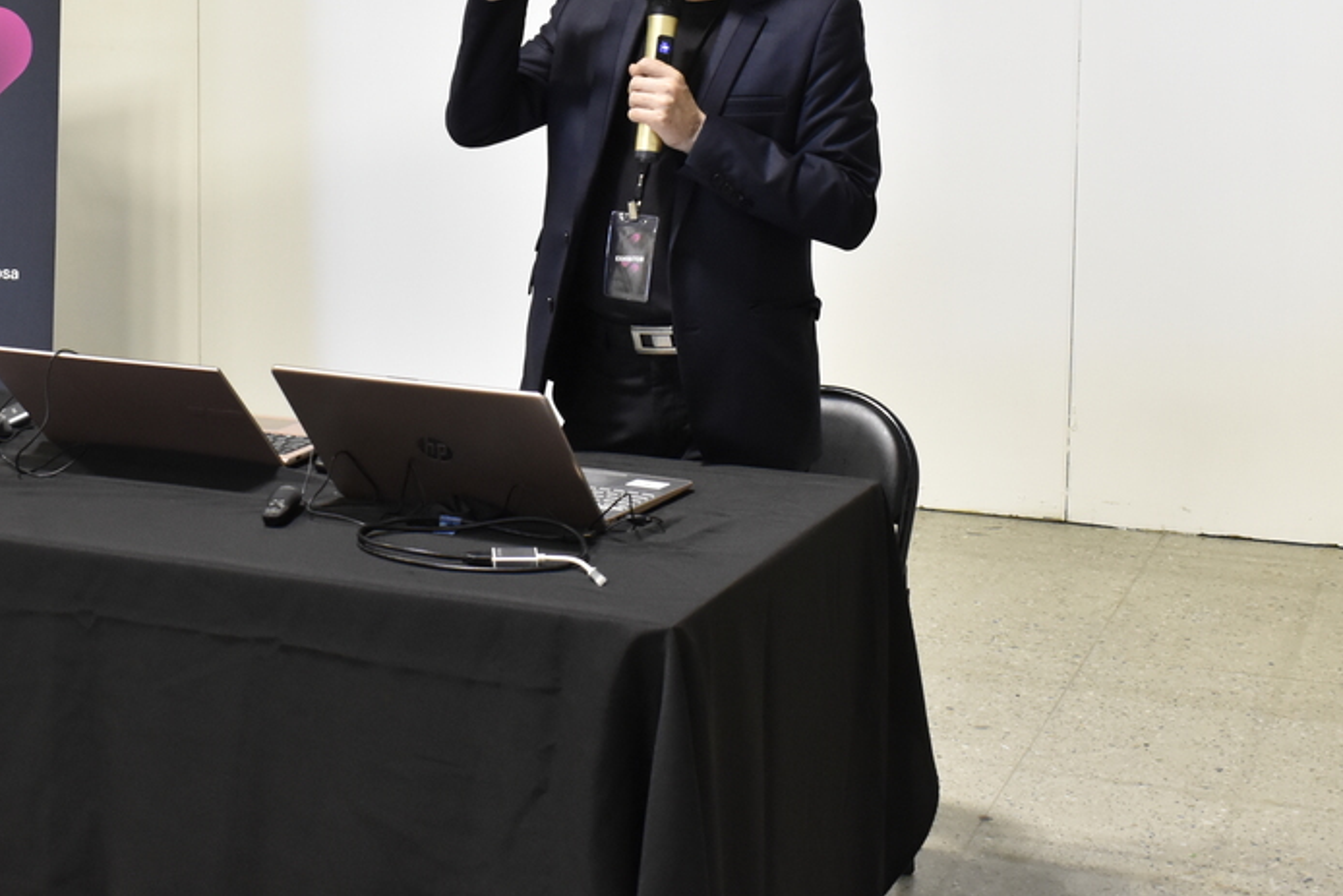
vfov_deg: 20.7
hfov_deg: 30.5
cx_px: 329
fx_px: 2420
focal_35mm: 65
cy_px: 153
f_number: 5.6
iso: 2000
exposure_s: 1/125
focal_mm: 25
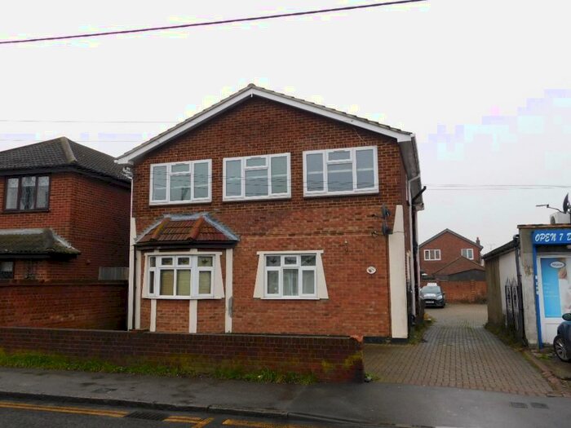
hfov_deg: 60.0
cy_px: 214
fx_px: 495
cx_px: 286
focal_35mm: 30
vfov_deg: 46.8
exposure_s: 1/400
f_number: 3.2
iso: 125
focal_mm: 5.3
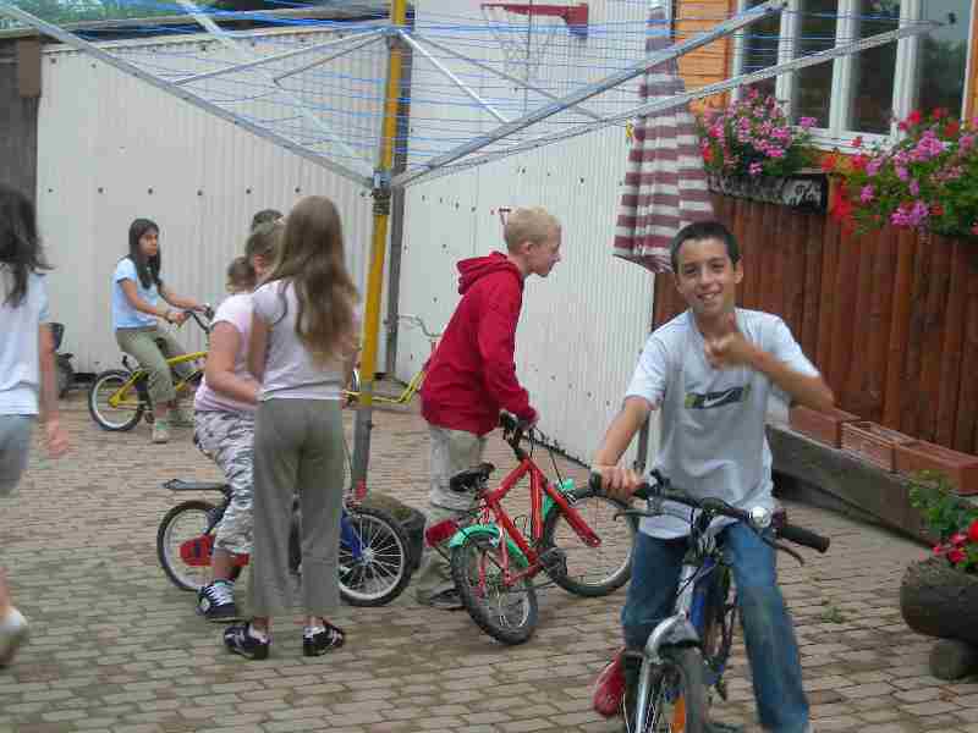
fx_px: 2034
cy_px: 366
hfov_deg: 27.0
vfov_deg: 20.4
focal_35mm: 72
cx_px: 489
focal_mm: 14.9
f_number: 3.7
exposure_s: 1/51.3
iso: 50
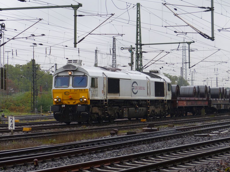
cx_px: 104
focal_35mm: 125
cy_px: 73
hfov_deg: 15.8
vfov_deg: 11.9
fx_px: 830
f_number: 2.8
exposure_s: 1/500
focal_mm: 19.2
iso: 160
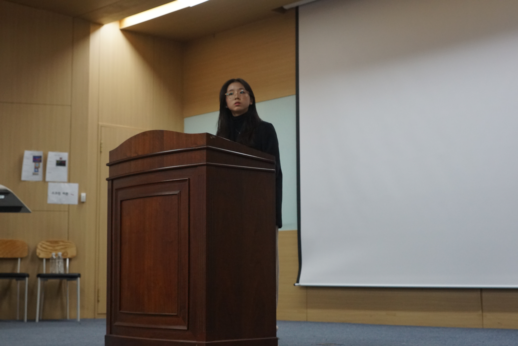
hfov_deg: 37.9
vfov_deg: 25.8
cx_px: 259
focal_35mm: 52
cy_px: 173
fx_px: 755
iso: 1250
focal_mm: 35
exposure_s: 1/160
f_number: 4
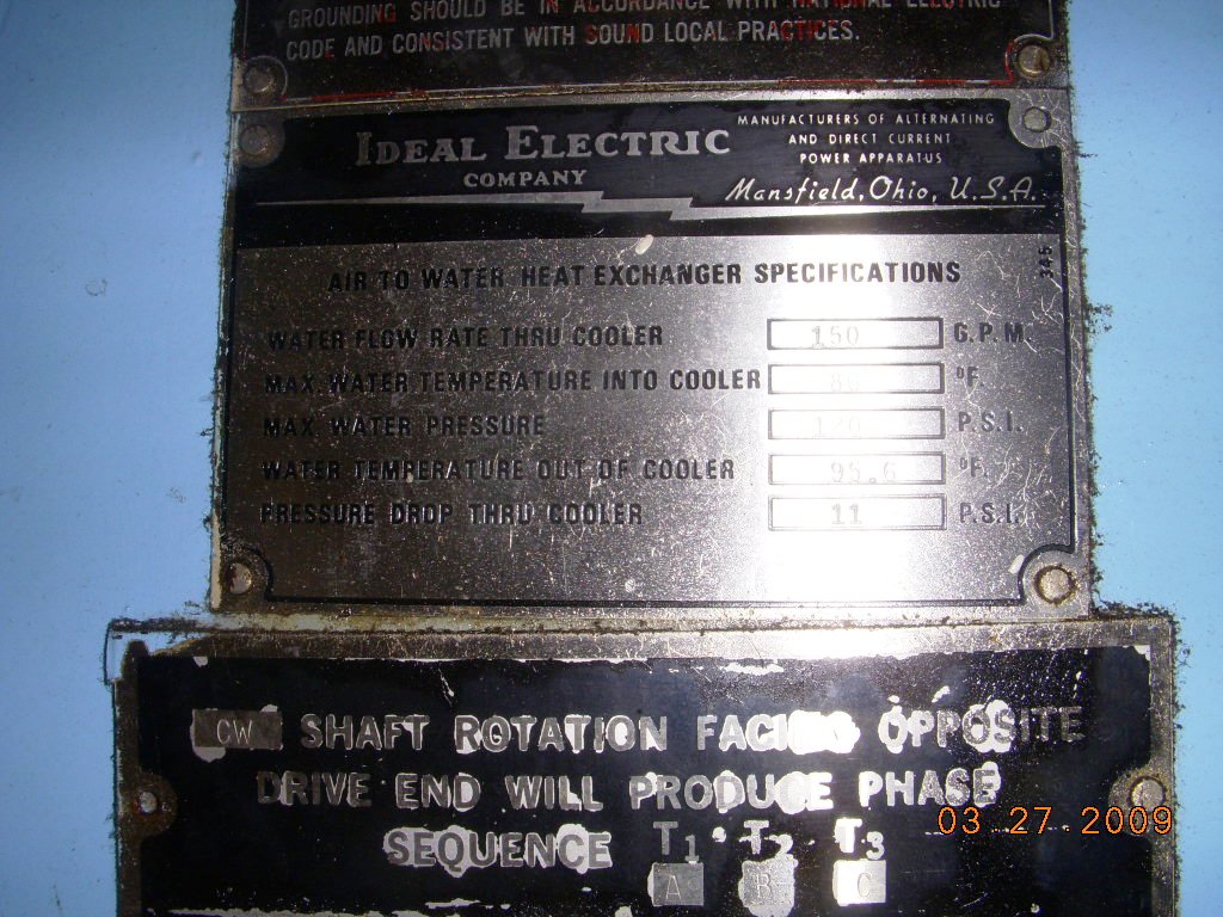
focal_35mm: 38
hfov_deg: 49.0
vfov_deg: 37.7
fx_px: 1343
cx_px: 612
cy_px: 458
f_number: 6.6
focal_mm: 6.3
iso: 100
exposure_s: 1/30
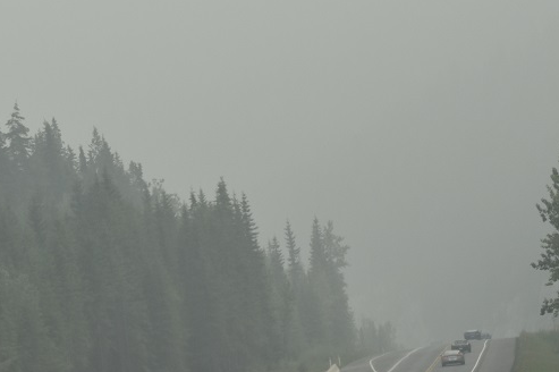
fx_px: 5198
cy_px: 335
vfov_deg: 4.1
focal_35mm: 335
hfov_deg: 6.2
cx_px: 315
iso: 450
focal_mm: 110
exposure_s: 1/1000
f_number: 6
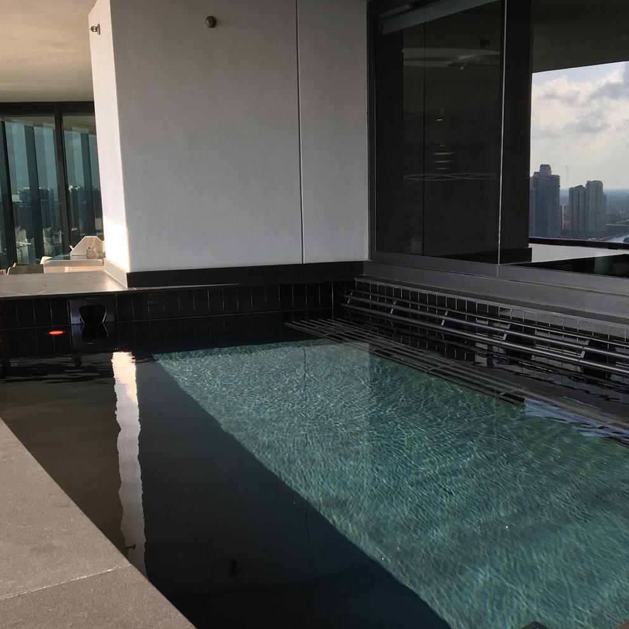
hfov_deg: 40.9
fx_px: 843
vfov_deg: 40.9
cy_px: 352
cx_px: 339
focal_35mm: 41
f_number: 2.2
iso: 25
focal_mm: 4.15
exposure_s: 1/262
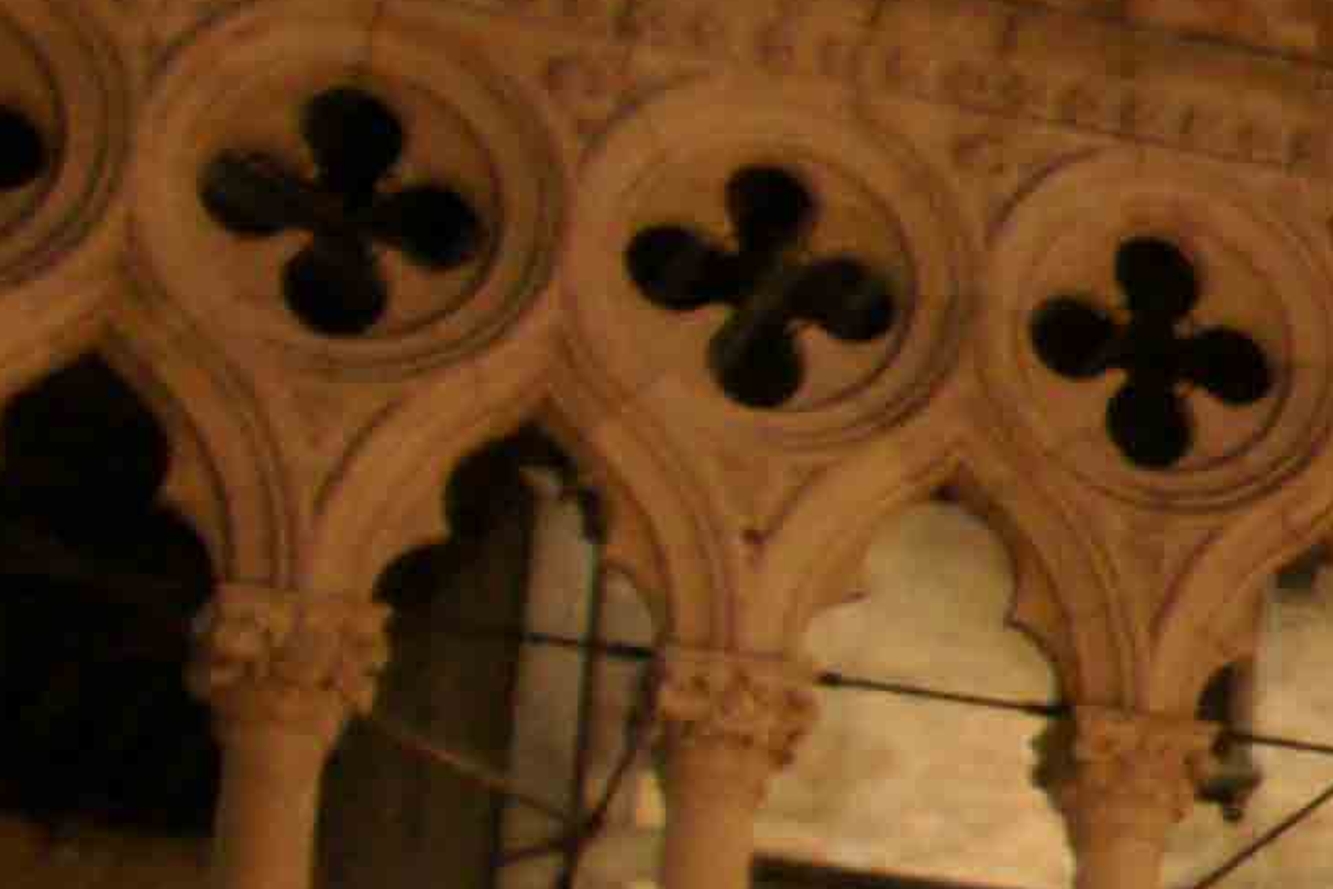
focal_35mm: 141
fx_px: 5222
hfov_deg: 11.9
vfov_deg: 9.7
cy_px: 398
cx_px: 3174
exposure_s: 1/10
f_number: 3.5
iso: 1600
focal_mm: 16
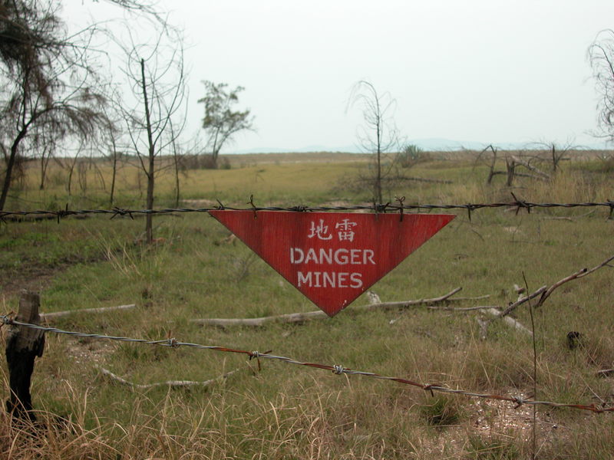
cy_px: 230
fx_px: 727
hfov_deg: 45.8
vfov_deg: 35.1
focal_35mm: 41
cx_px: 307
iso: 100
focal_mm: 10.5
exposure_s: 1/339
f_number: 3.2
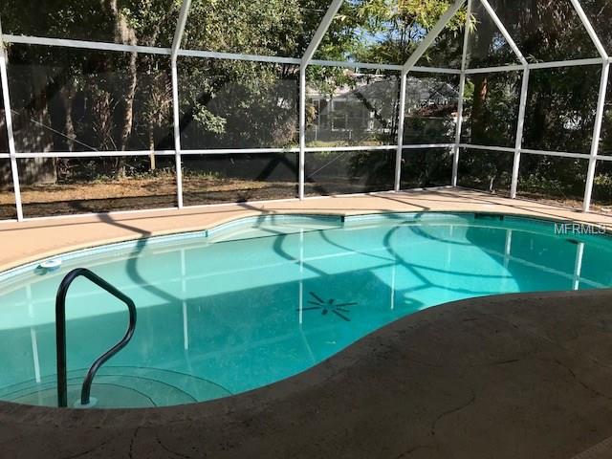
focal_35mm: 28
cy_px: 230
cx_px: 306
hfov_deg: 63.4
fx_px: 495
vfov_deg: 49.7
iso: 20
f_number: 1.8
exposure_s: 1/1368
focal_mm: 3.99
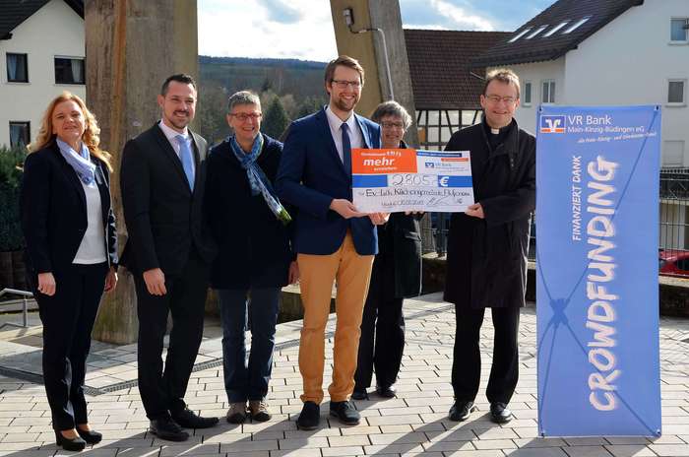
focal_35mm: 52
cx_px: 344
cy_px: 228
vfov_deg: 25.7
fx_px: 1003
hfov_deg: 37.9
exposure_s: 1/250
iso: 160
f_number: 8
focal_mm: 35
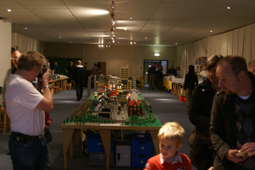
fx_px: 297
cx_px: 128
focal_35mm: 42
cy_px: 85
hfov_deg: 46.4
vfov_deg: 31.9
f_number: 4
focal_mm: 28
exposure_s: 1/10
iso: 400
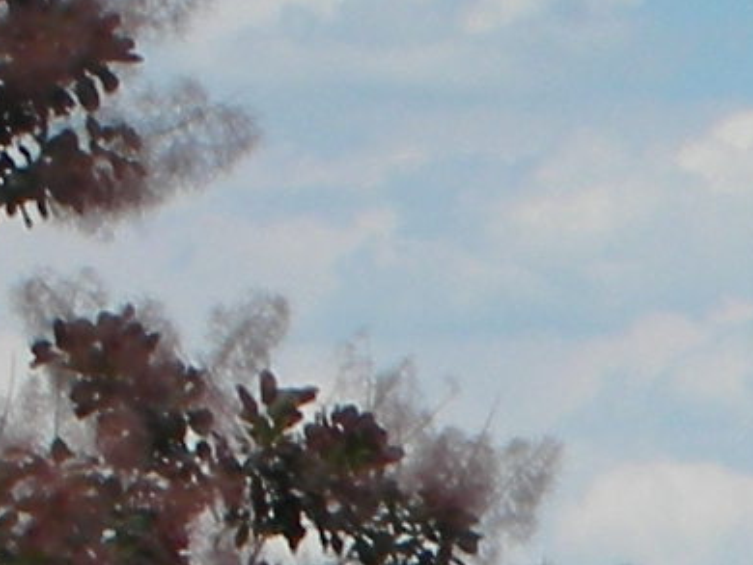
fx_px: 9577
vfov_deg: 3.3
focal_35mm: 440
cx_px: 1643
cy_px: 1354
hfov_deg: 4.4
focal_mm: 10.1
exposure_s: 1/442
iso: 50
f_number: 4
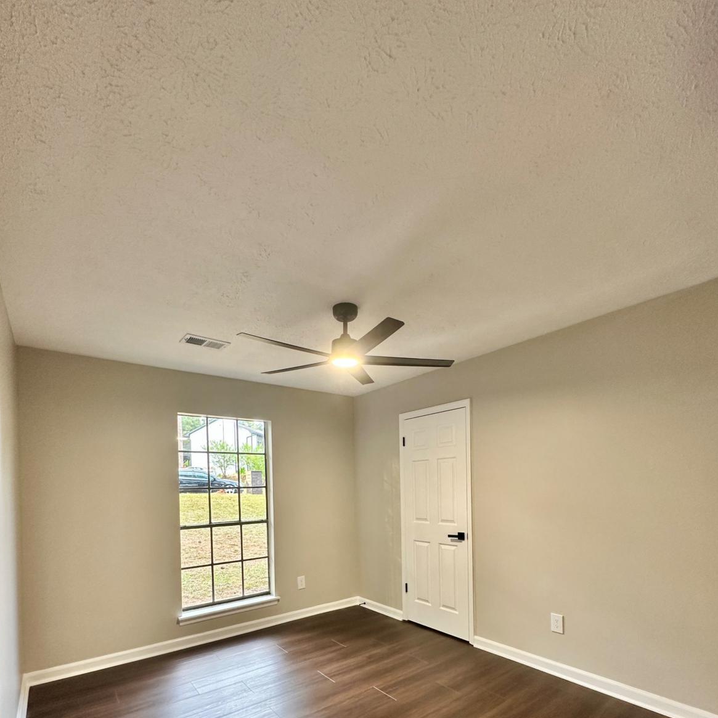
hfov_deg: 84.0
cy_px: 492
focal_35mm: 17
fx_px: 399
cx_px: 365
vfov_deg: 80.5
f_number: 2.2
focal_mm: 2.22
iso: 200
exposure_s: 1/60
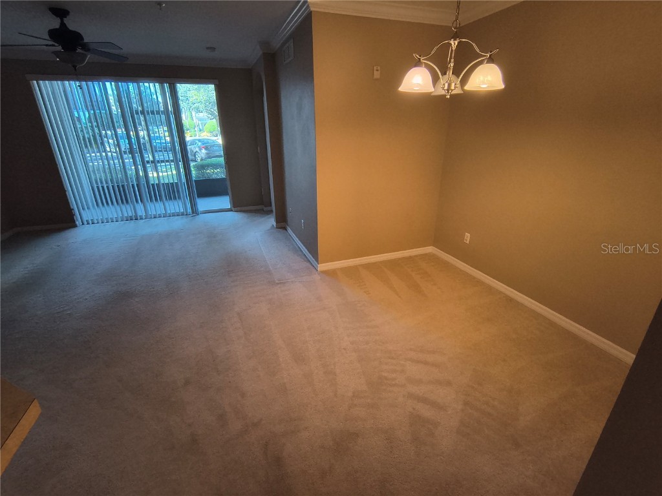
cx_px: 331
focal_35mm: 12
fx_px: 229
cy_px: 248
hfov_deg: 110.5
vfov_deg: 94.5
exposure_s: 1/60
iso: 760
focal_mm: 2.13
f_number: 2.2
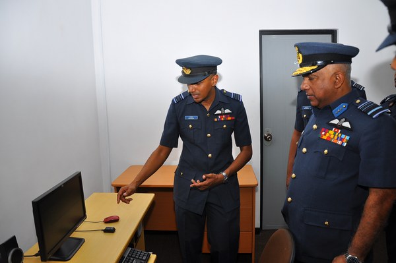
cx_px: 198
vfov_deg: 47.9
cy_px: 132
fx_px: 297
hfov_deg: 67.4
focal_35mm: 27
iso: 200
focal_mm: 18
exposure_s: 1/100
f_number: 3.5
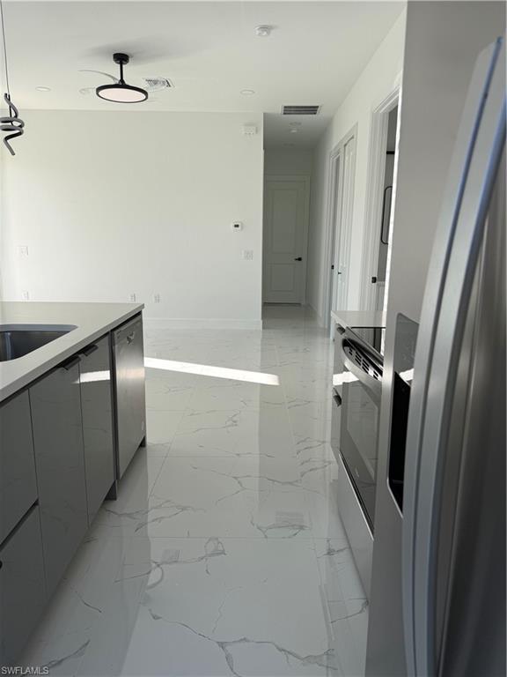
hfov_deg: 56.8
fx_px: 469
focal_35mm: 24
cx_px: 254
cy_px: 338
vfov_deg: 71.6
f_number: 1.78
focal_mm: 6.76
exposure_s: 1/654
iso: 80
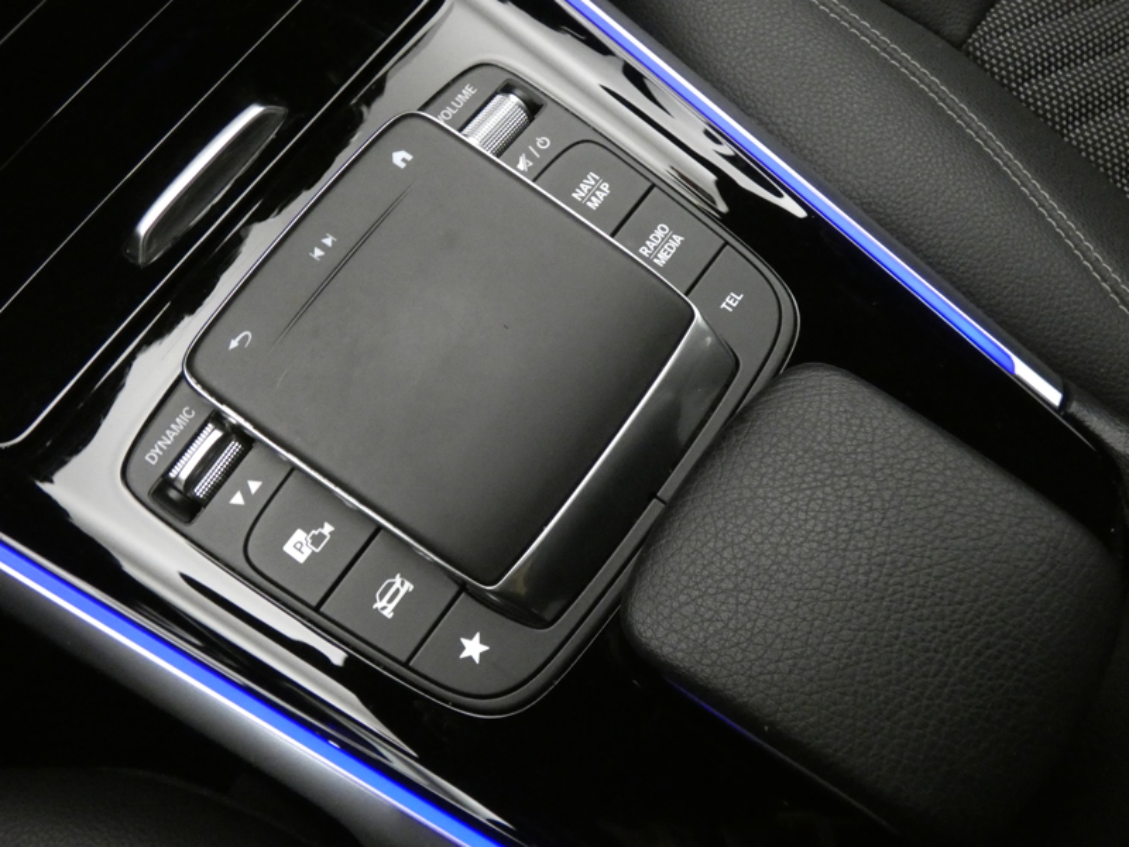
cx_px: 564
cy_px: 424
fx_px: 1076
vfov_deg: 42.9
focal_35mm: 33
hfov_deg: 55.4
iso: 1600
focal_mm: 6
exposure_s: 1/13
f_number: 3.4
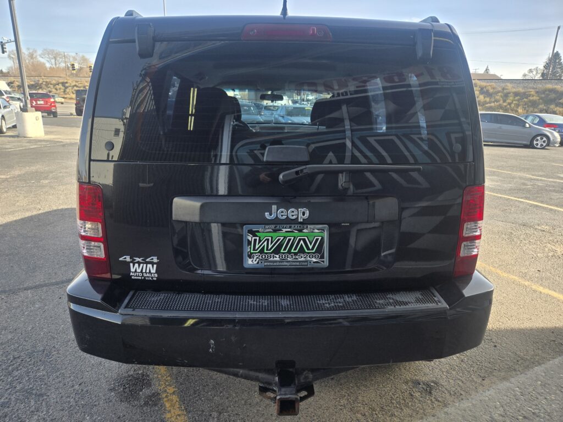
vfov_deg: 58.9
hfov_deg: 73.9
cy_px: 211
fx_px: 374
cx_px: 282
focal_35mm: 23
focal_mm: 5.4
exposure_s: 1/1139
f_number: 1.8
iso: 80
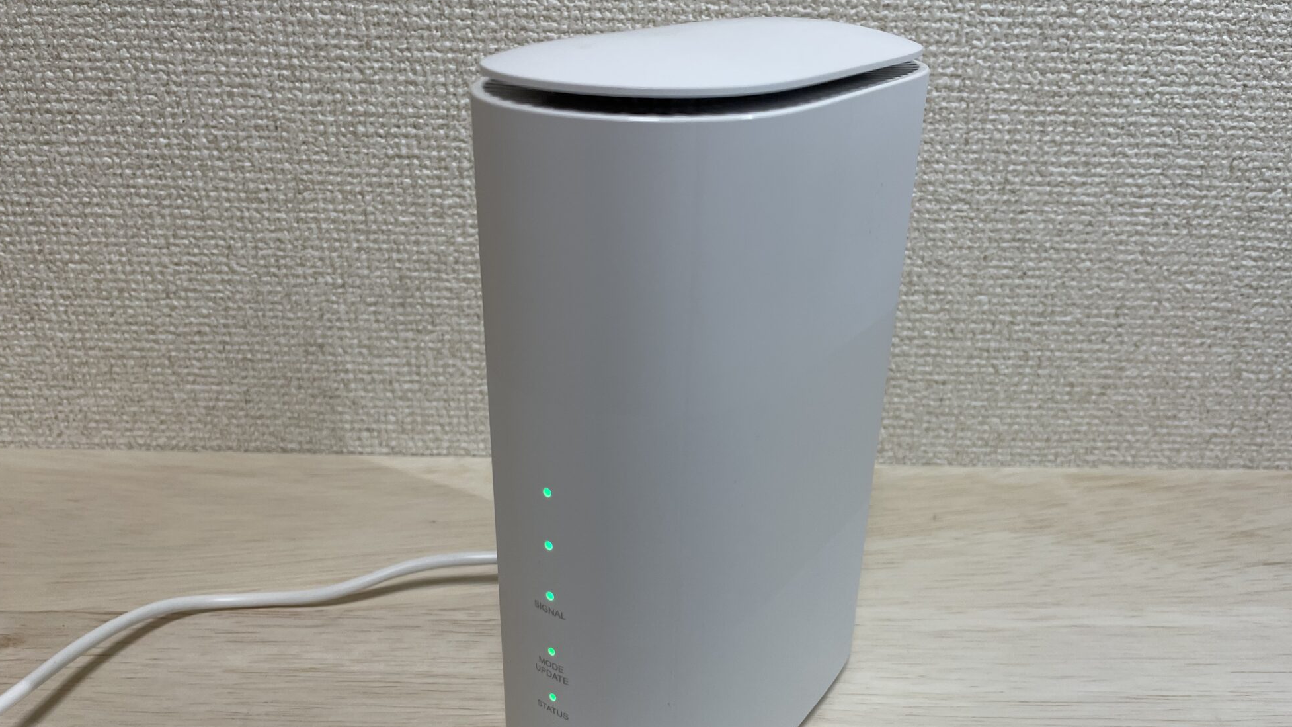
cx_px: 654
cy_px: 439
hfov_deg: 66.1
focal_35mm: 29
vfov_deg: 40.0
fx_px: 993
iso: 50
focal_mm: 4.2
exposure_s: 1/100
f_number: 1.6
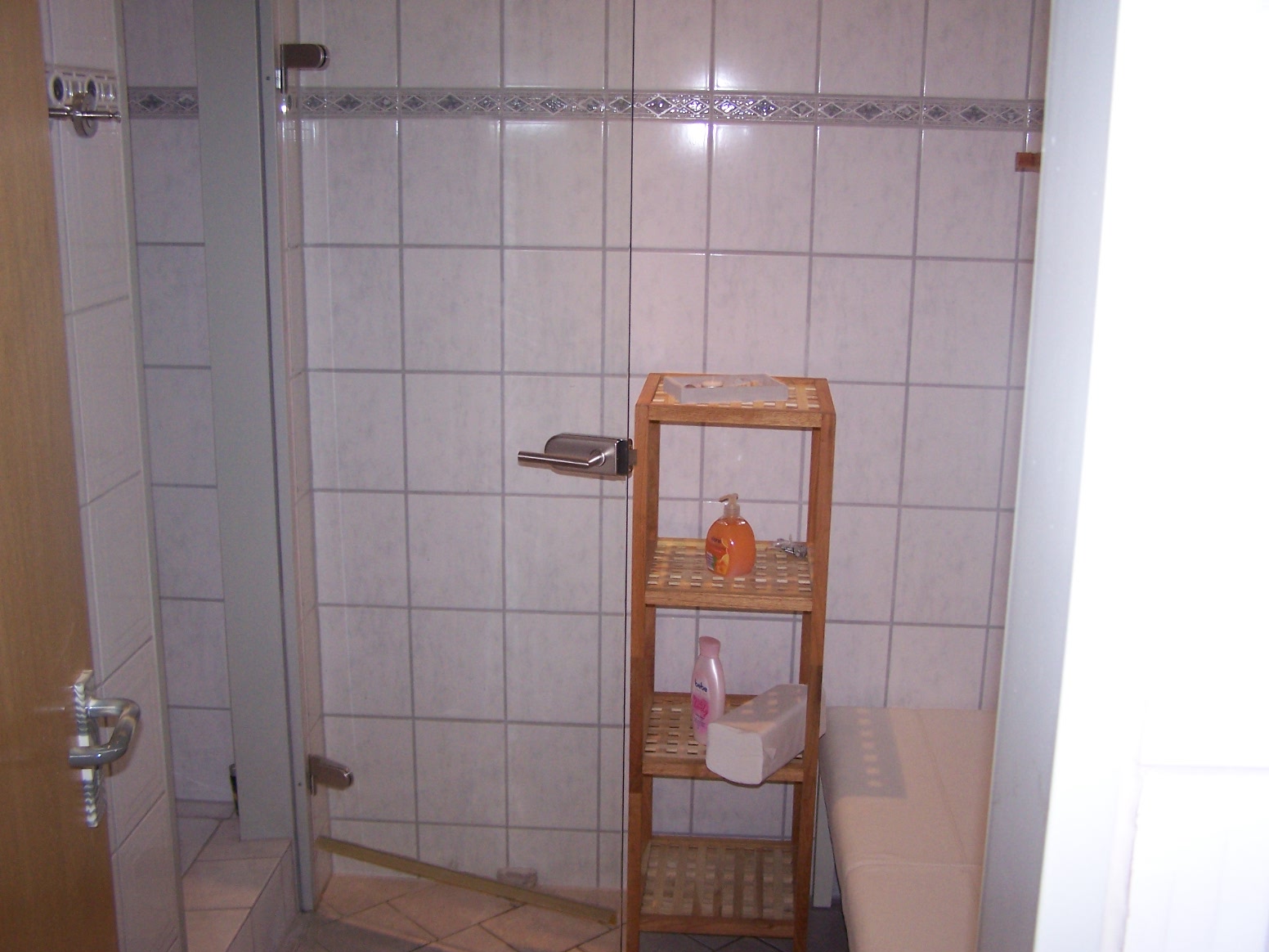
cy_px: 476
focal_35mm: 38
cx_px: 634
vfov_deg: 37.7
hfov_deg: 49.0
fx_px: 1393
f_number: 2.8
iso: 140
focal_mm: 6.3
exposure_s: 1/60
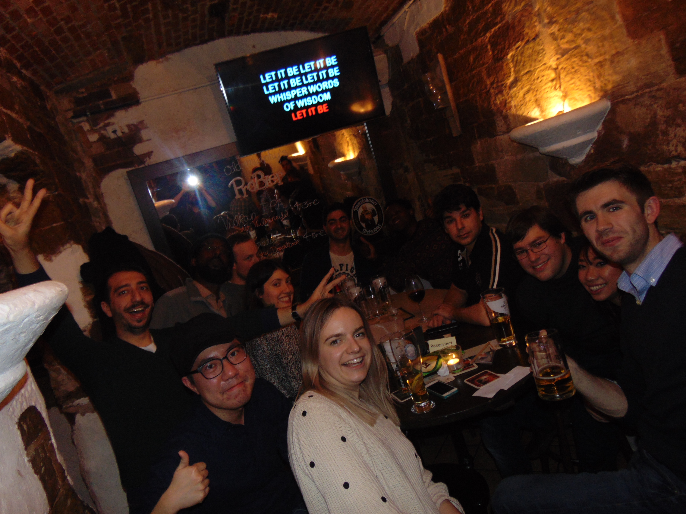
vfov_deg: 54.9
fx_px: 495
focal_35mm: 25
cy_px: 257
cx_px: 343
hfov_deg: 69.4
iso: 200
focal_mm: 4.5
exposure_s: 1/8
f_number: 3
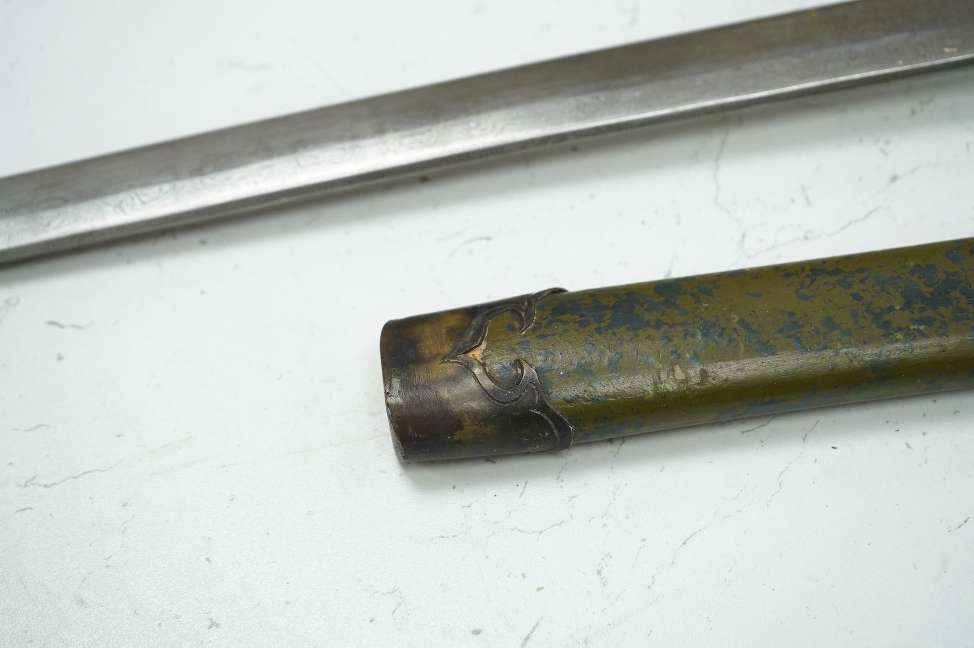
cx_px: 487
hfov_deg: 28.9
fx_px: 1892
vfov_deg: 19.4
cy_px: 324
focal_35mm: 70
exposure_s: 1/160
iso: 2500
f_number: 7.1
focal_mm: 70
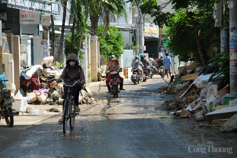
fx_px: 750
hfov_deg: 17.9
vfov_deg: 12.0
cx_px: 118
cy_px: 79
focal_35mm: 114
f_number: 4
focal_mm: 76.3
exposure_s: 1/1250
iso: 320
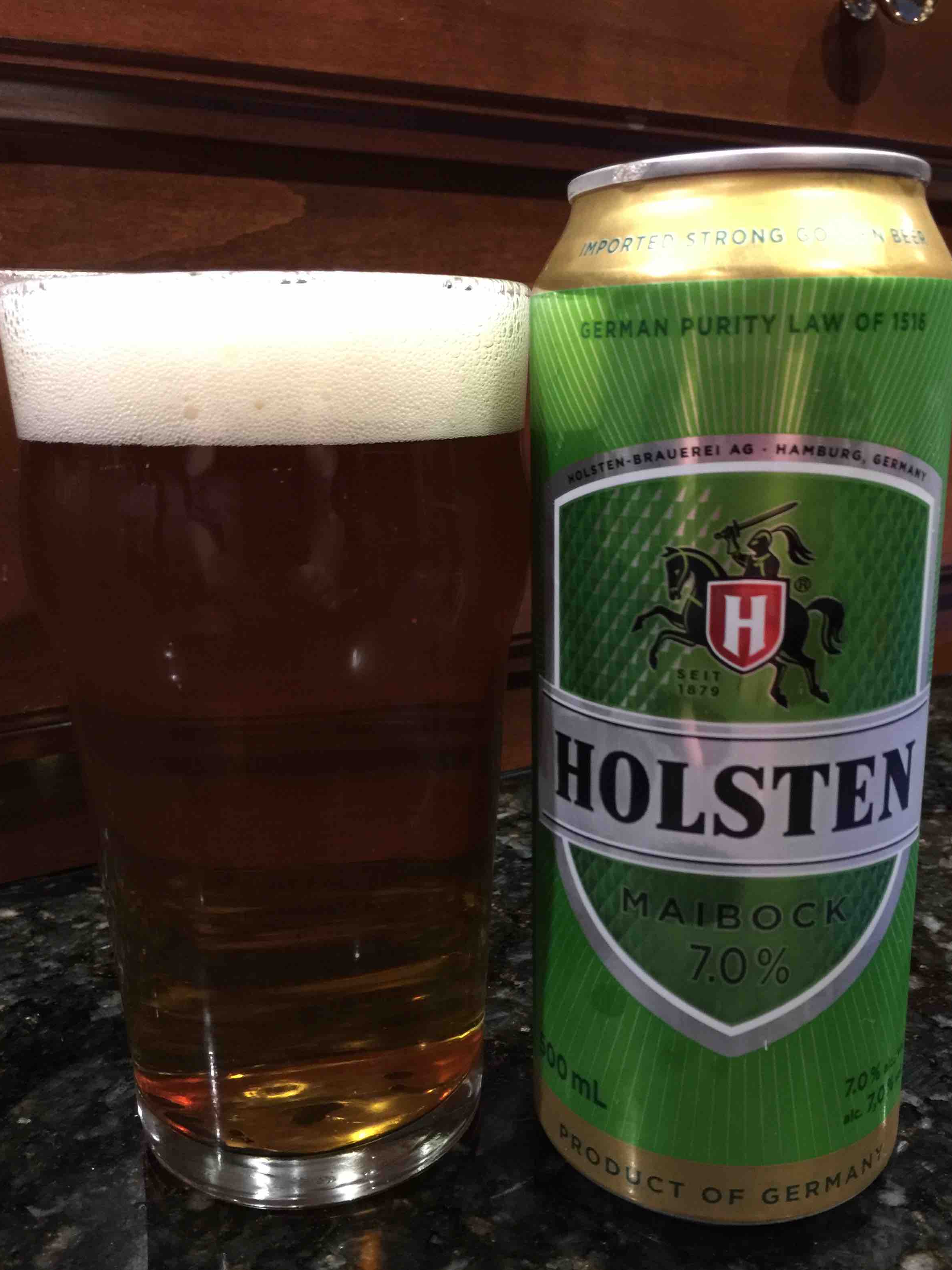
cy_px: 644
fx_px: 1100
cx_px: 484
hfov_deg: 46.8
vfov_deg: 60.0
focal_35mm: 30
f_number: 2.2
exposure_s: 1/4
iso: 160
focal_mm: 4.15
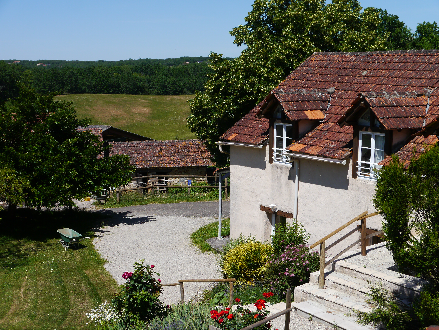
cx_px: 220
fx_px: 634
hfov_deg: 38.2
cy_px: 165
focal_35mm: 50
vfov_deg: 29.1
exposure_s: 1/400
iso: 160
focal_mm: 25
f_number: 9
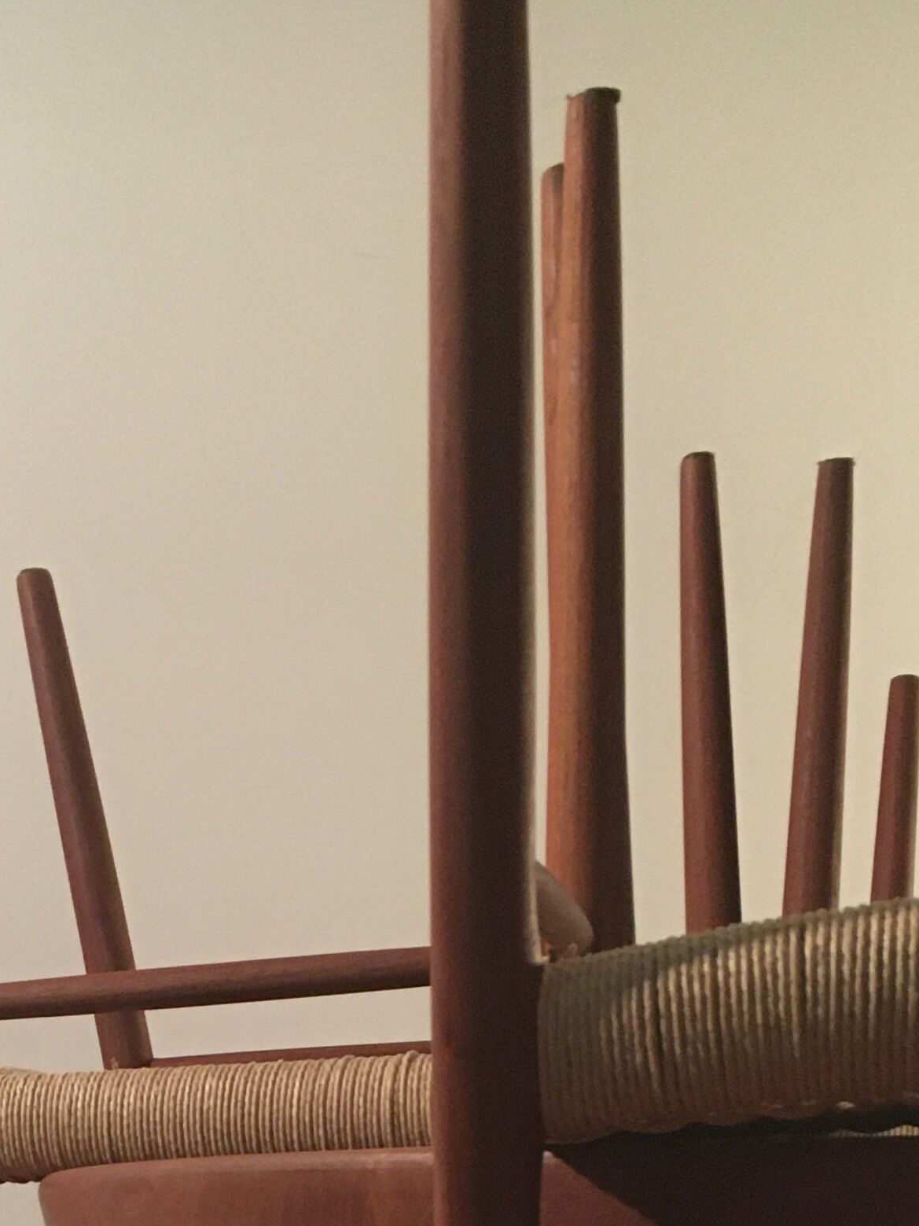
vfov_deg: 23.3
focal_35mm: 75
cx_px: 164
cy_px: 1558
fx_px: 2655
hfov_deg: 19.4
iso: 200
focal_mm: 4.15
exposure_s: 1/33
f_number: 2.2
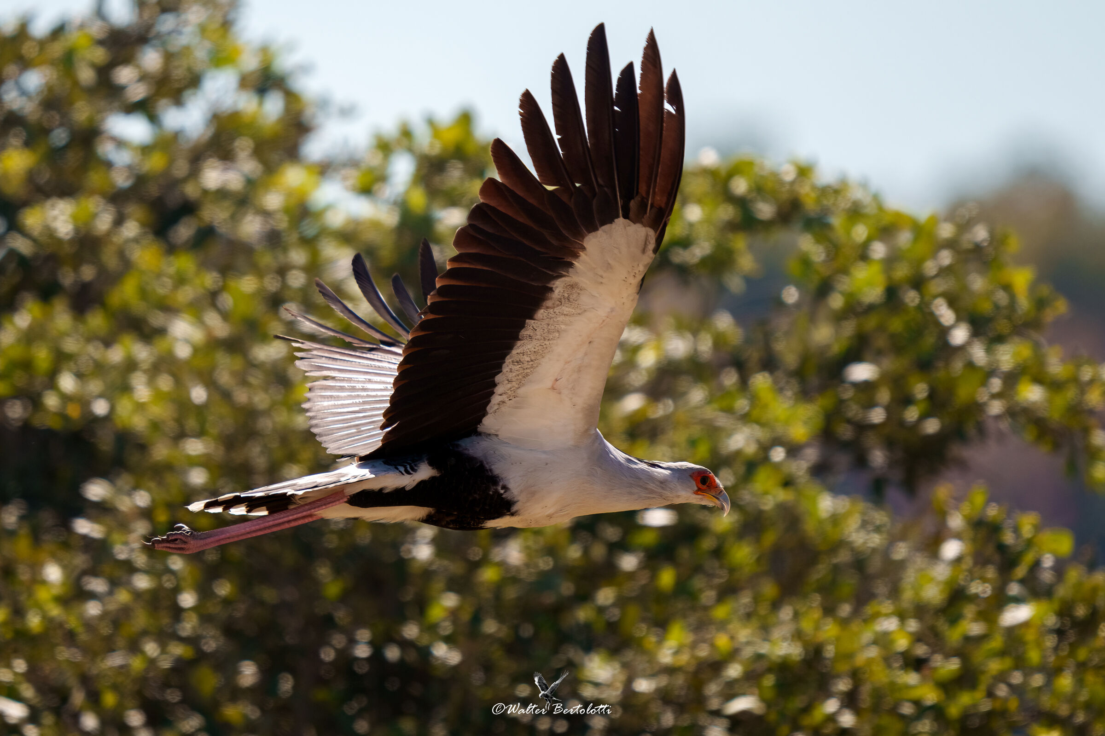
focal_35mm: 560
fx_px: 17188
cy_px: 368
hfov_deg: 3.7
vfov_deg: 2.5
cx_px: 552
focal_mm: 560
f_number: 4
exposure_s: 1/2000
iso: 160
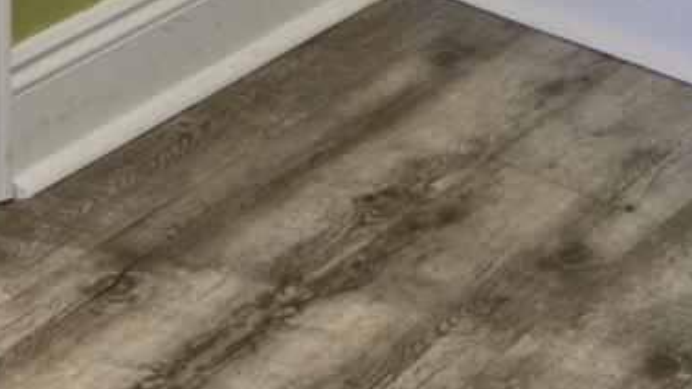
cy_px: -784
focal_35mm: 125
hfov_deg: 16.2
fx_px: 2293
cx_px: -207
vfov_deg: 8.2
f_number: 8
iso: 500
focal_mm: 15
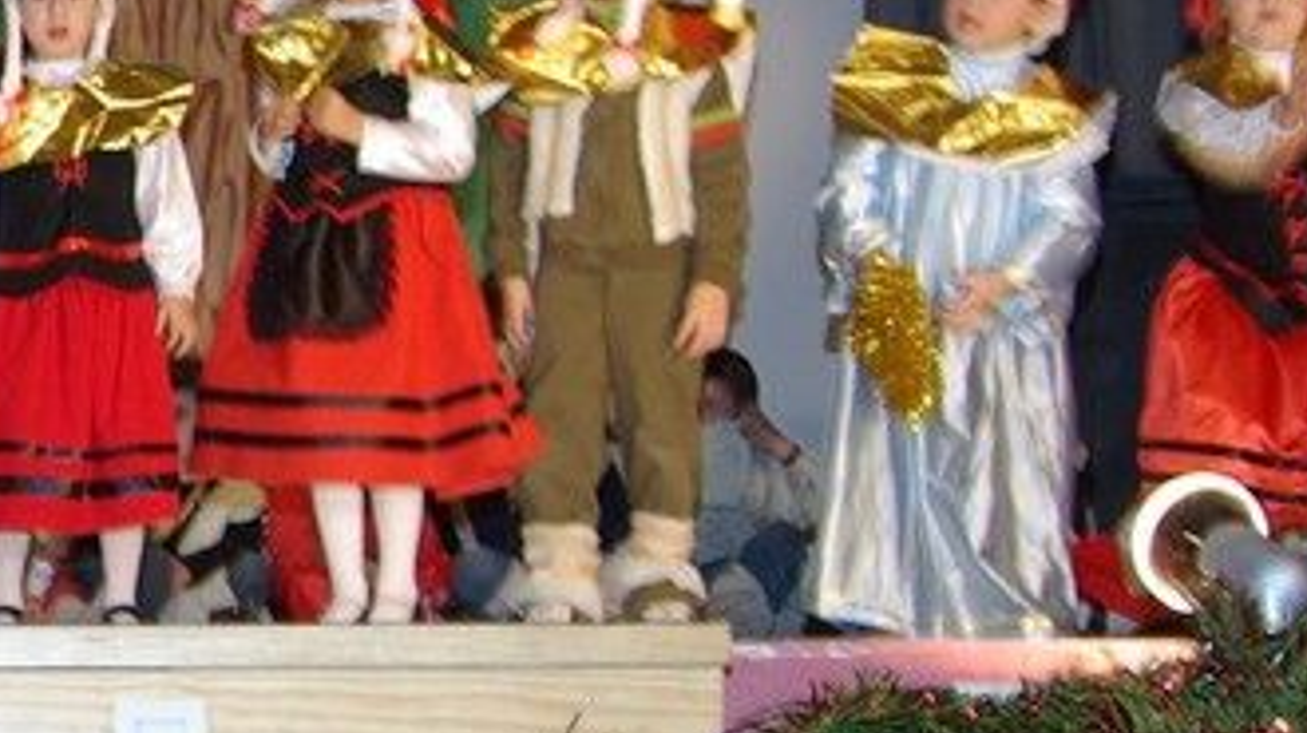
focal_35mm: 110
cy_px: 363
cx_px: -416
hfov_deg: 18.1
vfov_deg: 11.0
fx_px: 3809
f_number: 4.5
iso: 400
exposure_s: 1/30
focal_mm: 18
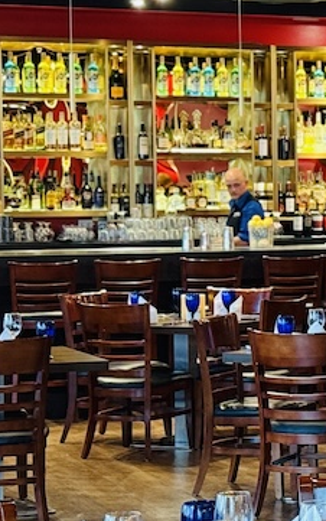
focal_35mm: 142
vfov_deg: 14.7
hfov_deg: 8.7
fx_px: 2016
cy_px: 234
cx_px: 677
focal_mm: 6.76
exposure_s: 1/40
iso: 250
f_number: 1.78
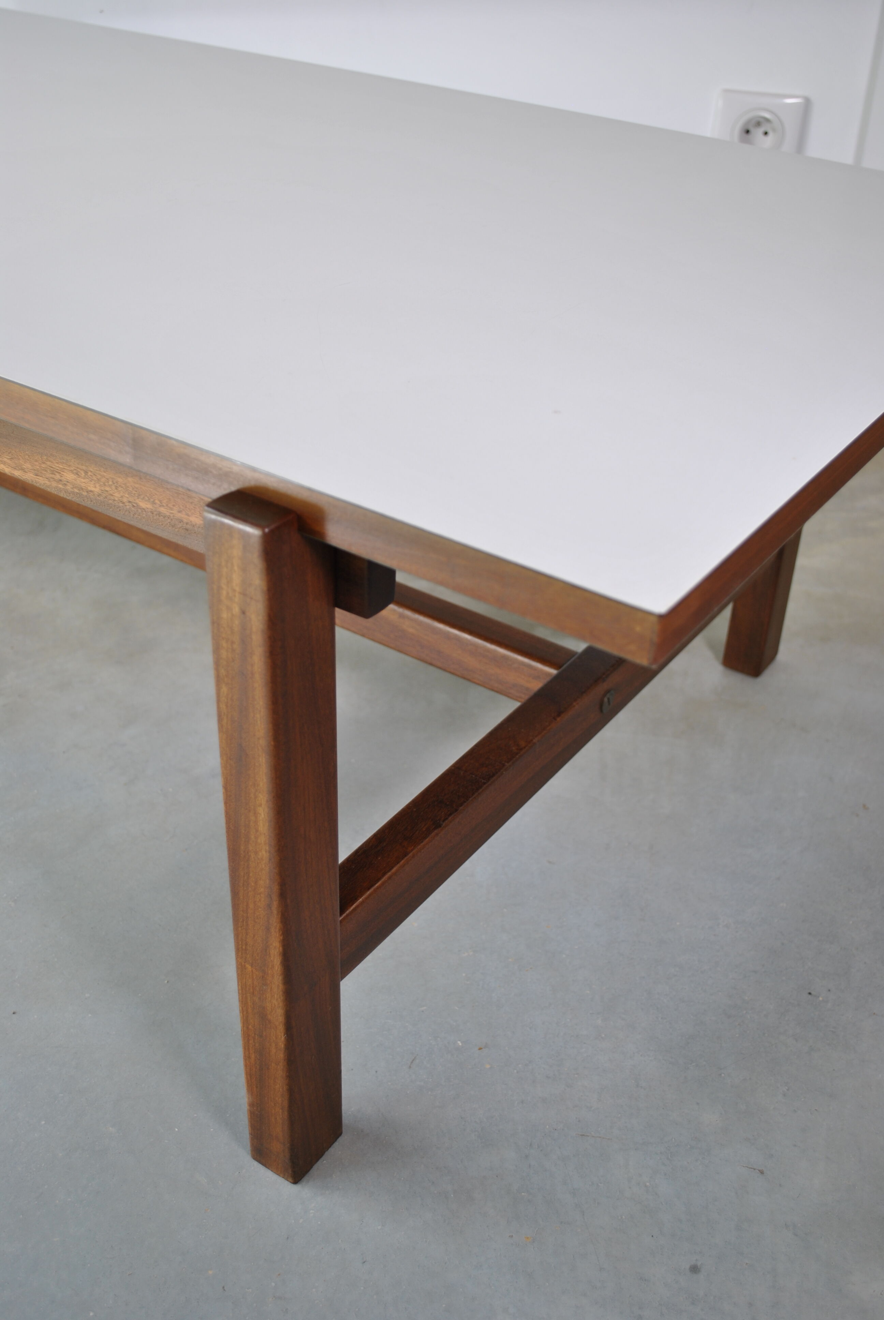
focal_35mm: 39
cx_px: 442
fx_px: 1432
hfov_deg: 34.3
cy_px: 660
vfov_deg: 49.5
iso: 100
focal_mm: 26
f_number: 4.2
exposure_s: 1/40
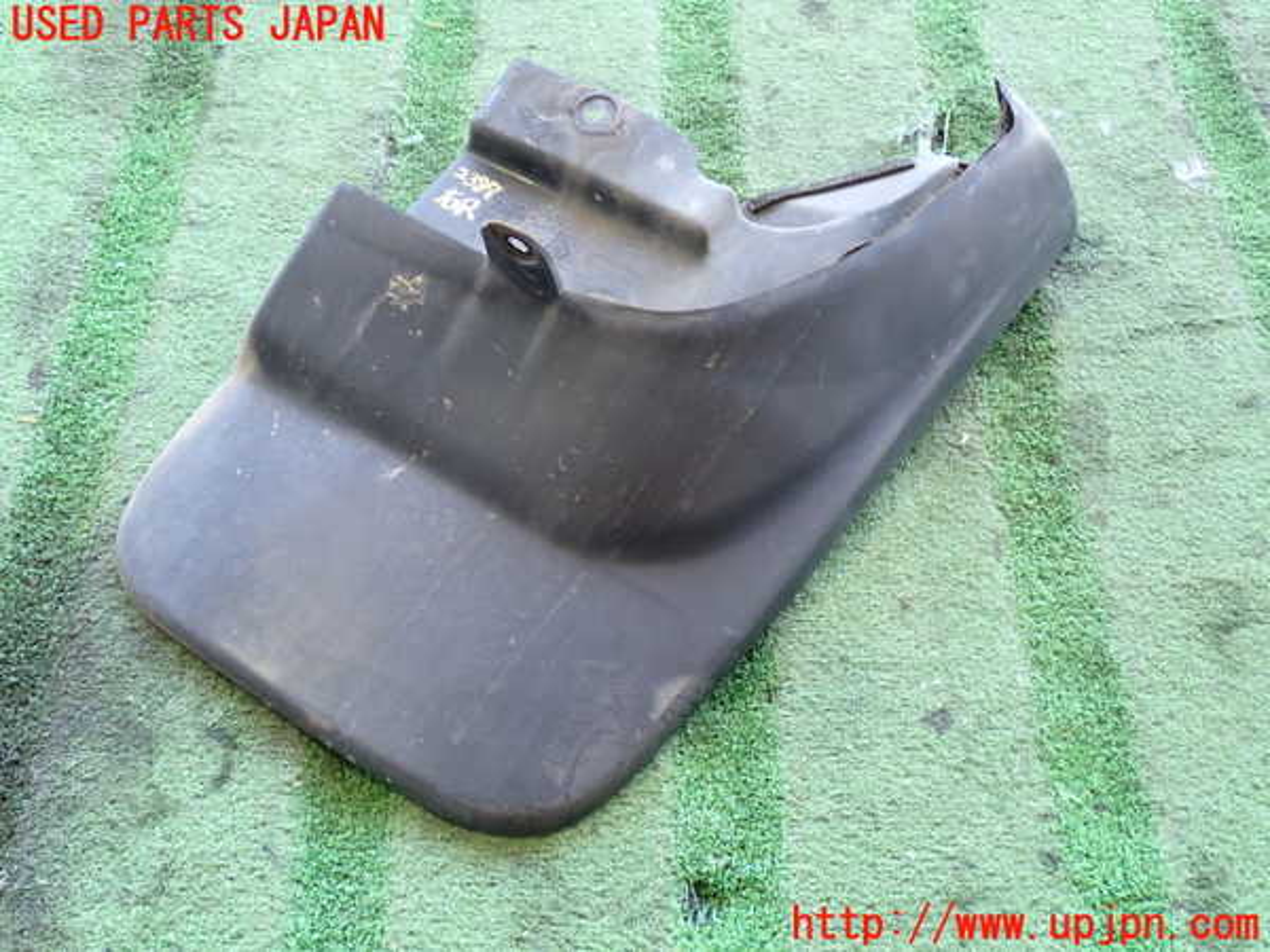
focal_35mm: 38
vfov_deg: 37.7
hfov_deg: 49.0
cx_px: 635
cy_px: 476
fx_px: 1394
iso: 400
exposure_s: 1/40
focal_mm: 6.83
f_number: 2.7
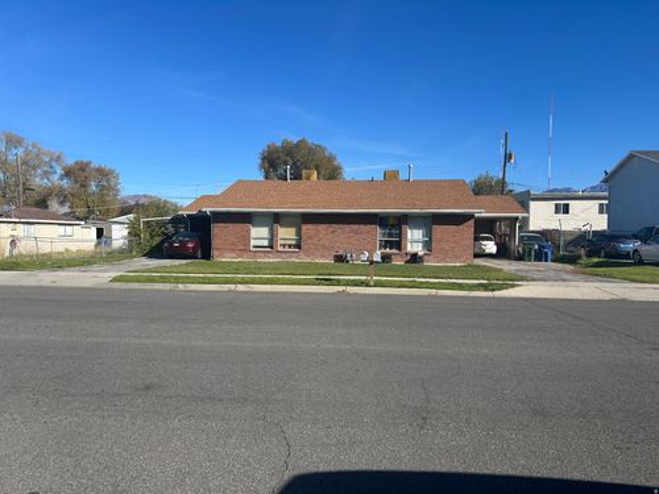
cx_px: 330
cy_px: 247
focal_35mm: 26
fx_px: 495
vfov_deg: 53.1
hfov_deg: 67.3
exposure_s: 1/4115
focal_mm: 5.7
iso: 50
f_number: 1.5
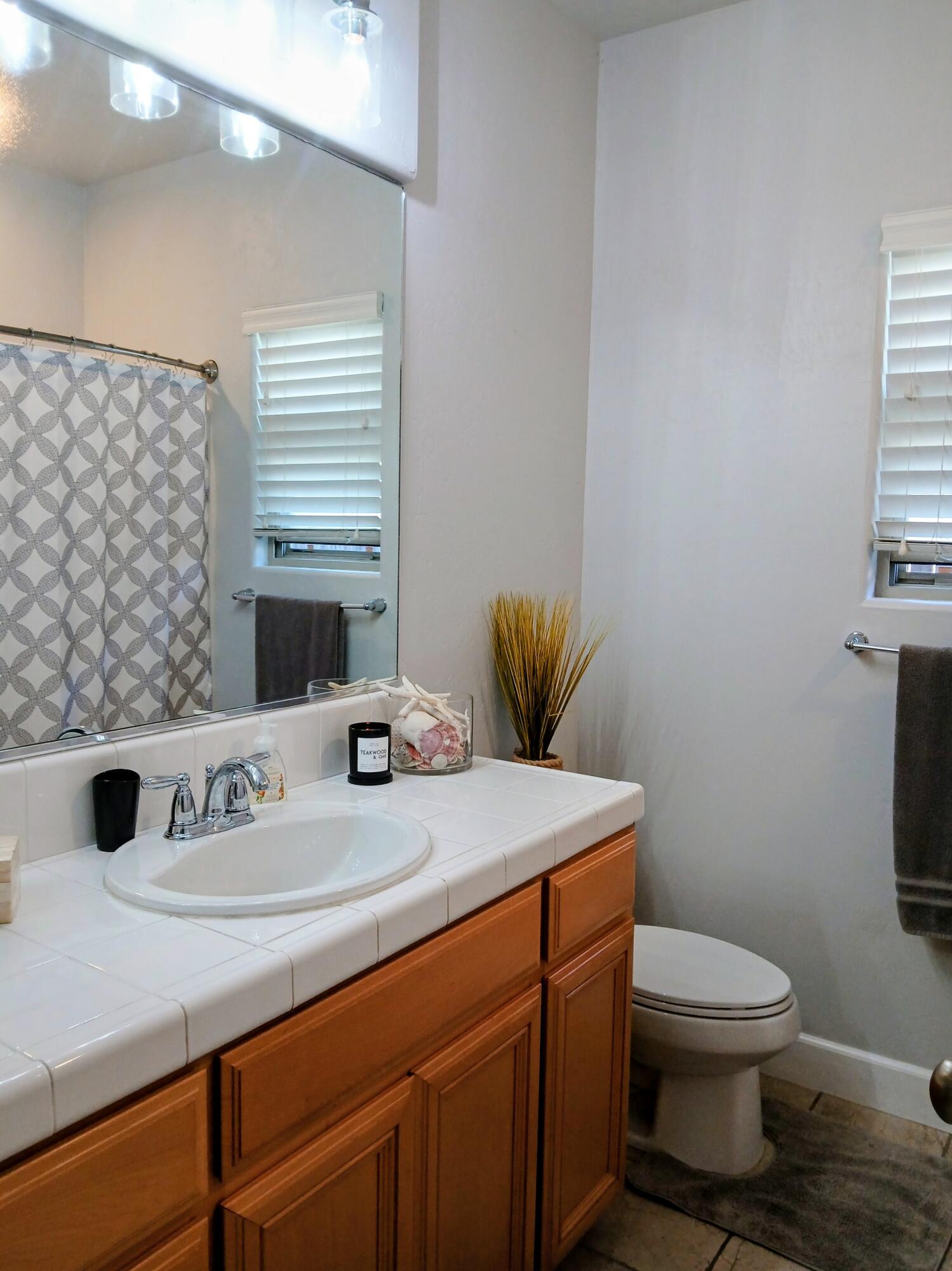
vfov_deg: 67.3
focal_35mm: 26
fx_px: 954
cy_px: 636
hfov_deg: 53.0
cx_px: 476
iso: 125
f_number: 1.8
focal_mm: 3.98
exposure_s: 1/60
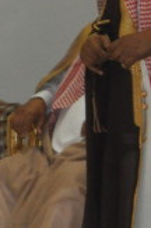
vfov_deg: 6.8
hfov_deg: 4.1
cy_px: 185
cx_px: 660
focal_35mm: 302
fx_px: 1908
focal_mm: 32
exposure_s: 1/80
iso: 1000
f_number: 6.3
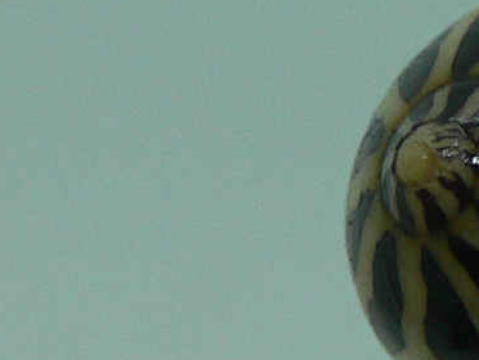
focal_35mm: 189
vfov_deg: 7.8
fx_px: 2616
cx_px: 633
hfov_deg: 10.2
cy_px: 328
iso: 80
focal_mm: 4.6
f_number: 2.8
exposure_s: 1/80
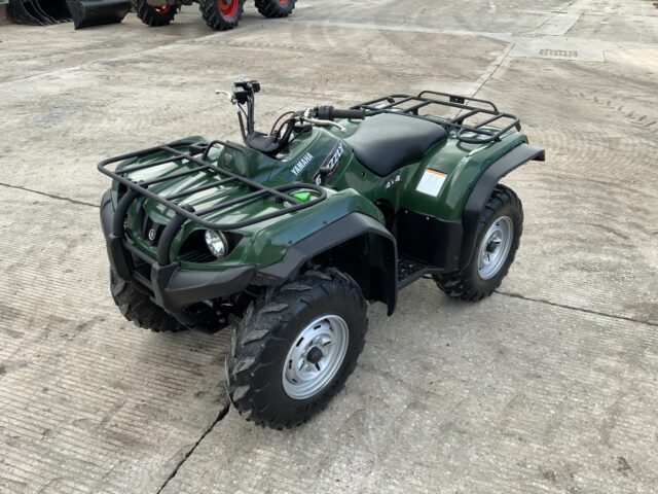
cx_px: 329
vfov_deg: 48.2
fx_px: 551
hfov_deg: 61.7
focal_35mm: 29
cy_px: 247
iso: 16
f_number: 1.8
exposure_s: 1/188
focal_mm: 3
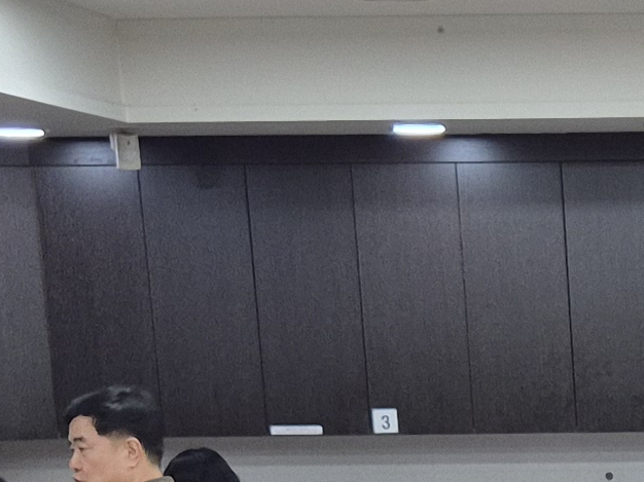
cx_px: 1061
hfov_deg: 12.5
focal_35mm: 147
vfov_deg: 9.5
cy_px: 944
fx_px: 2734
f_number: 1.8
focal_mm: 5.4
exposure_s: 1/120
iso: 50
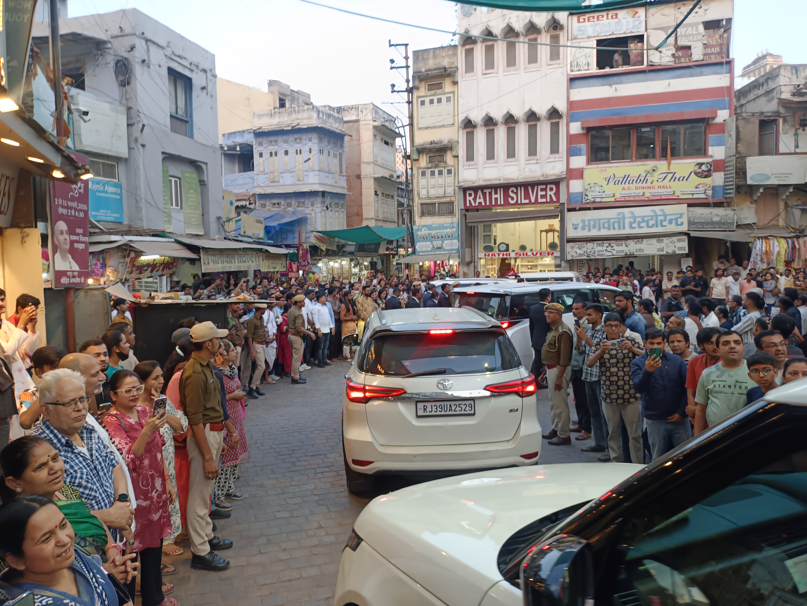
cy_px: 303
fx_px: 583
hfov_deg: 69.4
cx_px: 404
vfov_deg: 54.9
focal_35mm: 25
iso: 550
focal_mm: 4.71
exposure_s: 1/50
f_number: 1.79
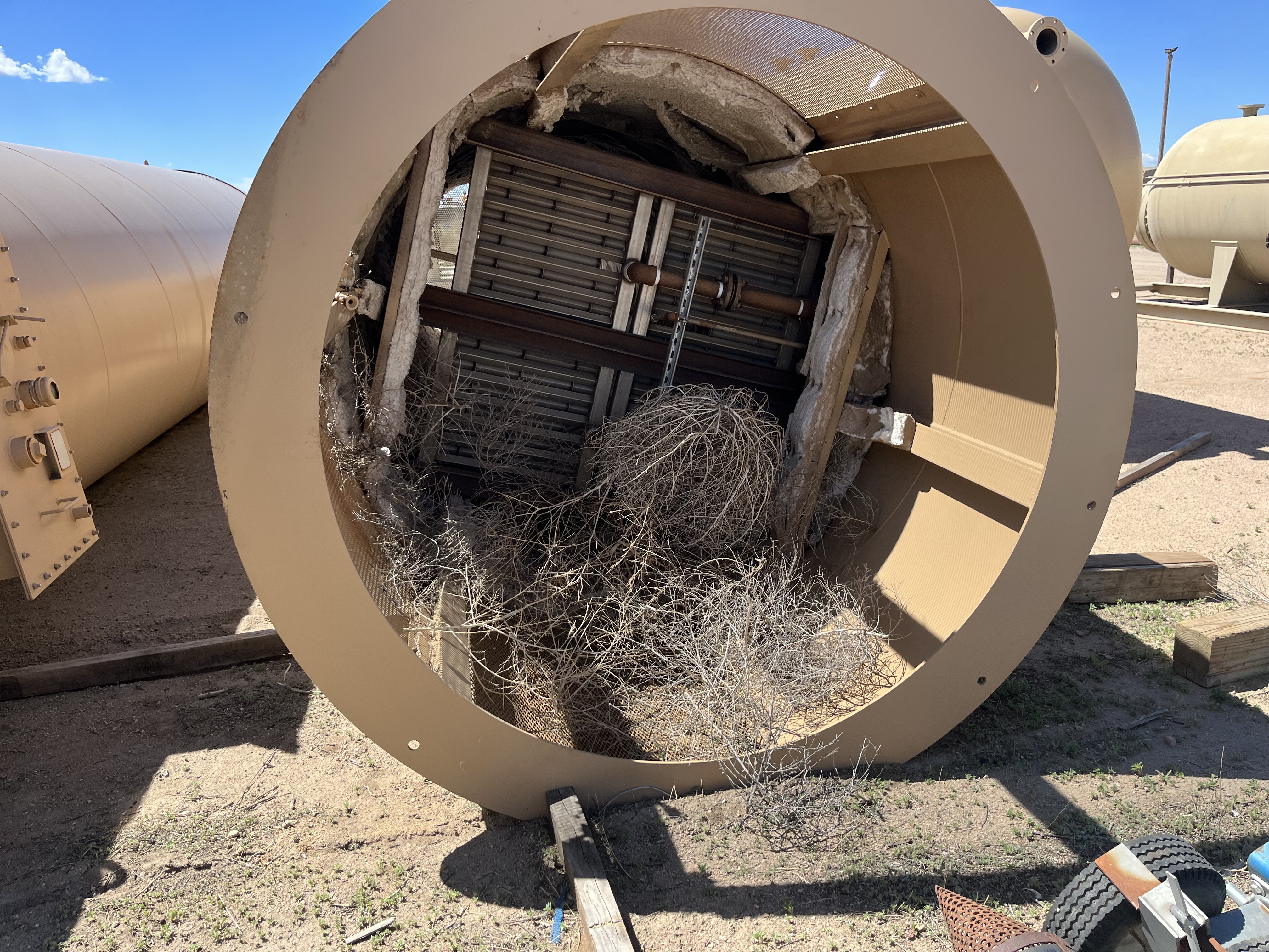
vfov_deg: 53.1
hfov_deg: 67.3
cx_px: 634
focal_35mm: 26
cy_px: 476
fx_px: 953
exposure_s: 1/1422
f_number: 1.6
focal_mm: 5.1
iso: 50
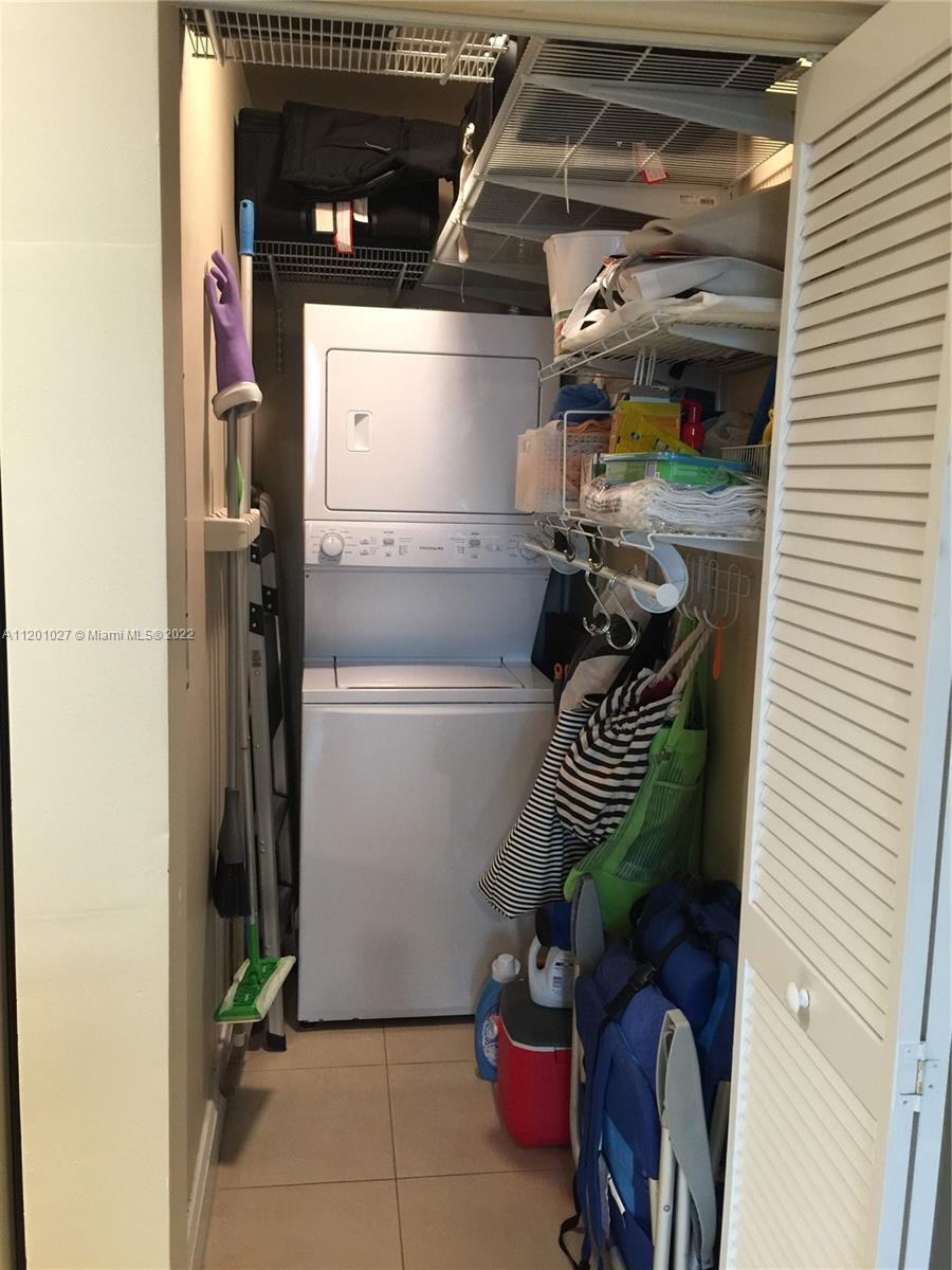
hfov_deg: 48.2
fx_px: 1063
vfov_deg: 61.7
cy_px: 635
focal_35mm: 29
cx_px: 476
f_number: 2.2
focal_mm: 4.15
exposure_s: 1/10
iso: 100
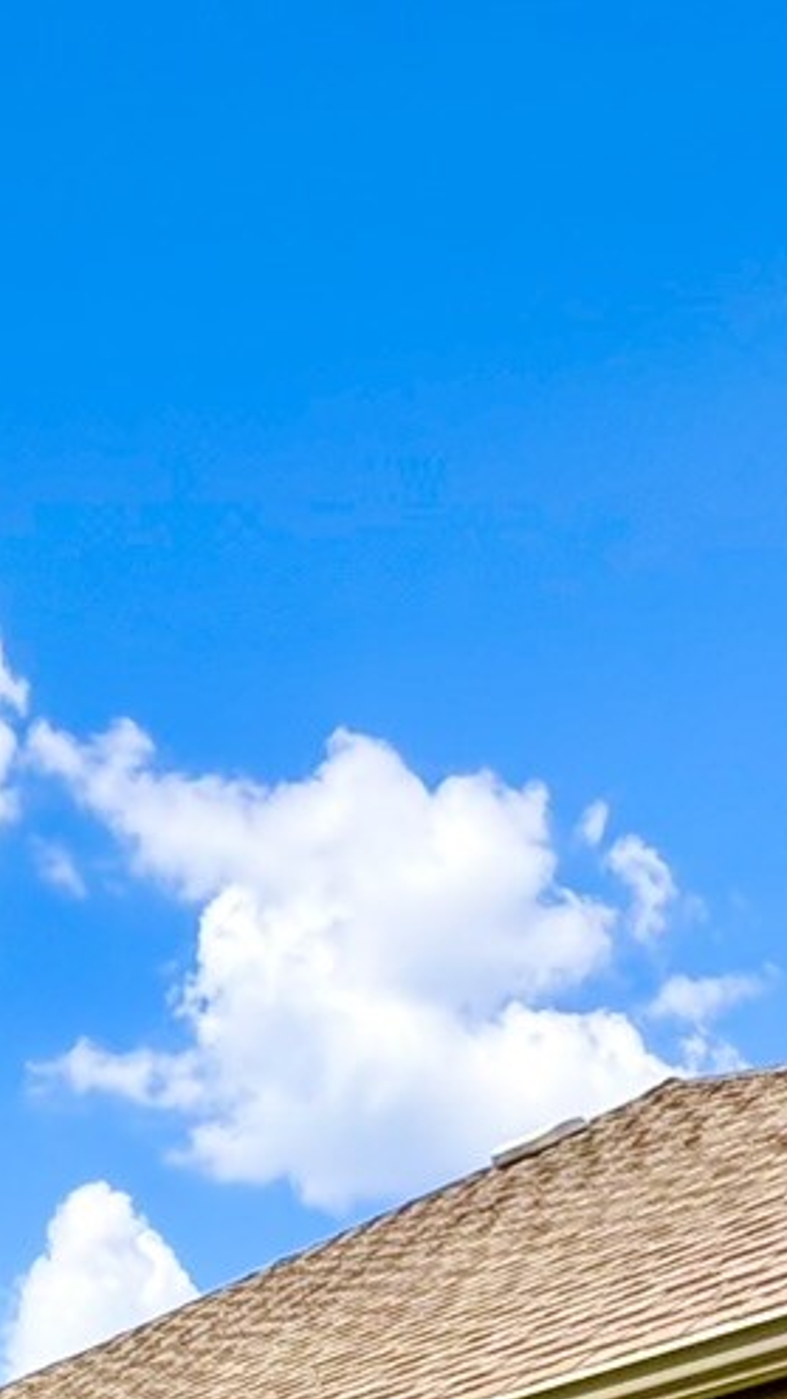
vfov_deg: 25.5
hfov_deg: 19.1
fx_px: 2337
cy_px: 2073
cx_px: 310
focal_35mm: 63
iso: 50
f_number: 2.2
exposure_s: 1/1477
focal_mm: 2.22
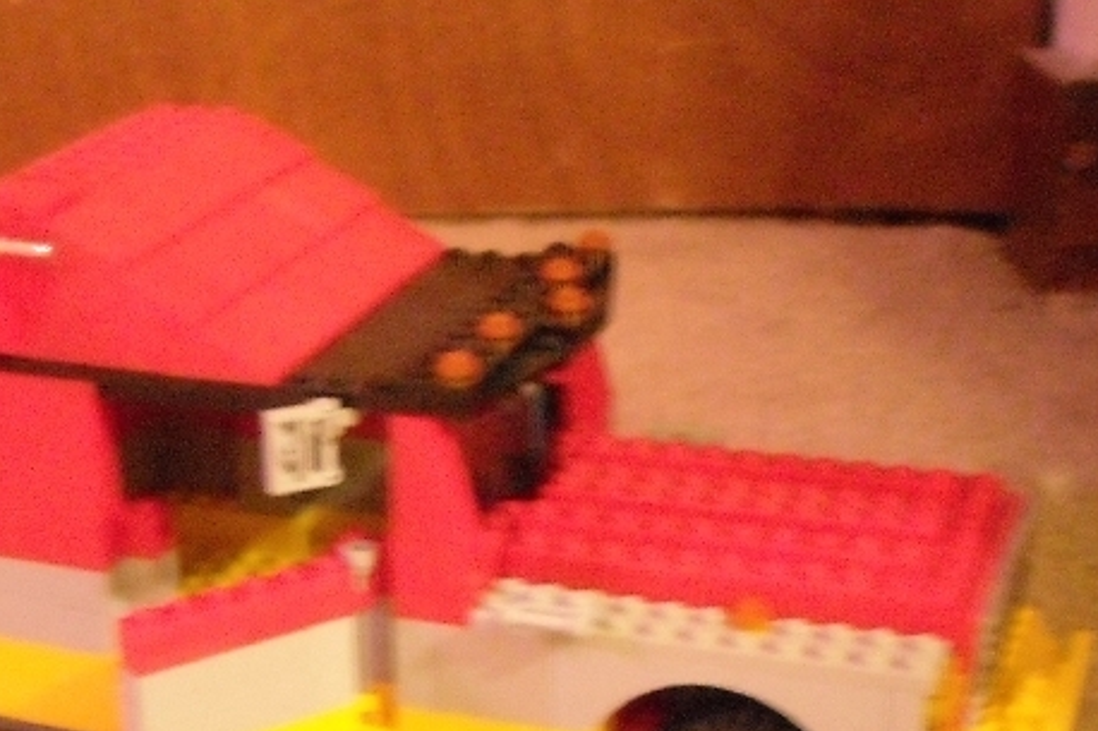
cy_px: 525
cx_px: 209
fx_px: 2439
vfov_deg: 17.0
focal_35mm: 80
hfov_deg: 24.9
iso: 800
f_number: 3.1
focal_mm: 7.1
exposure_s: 1/1.5
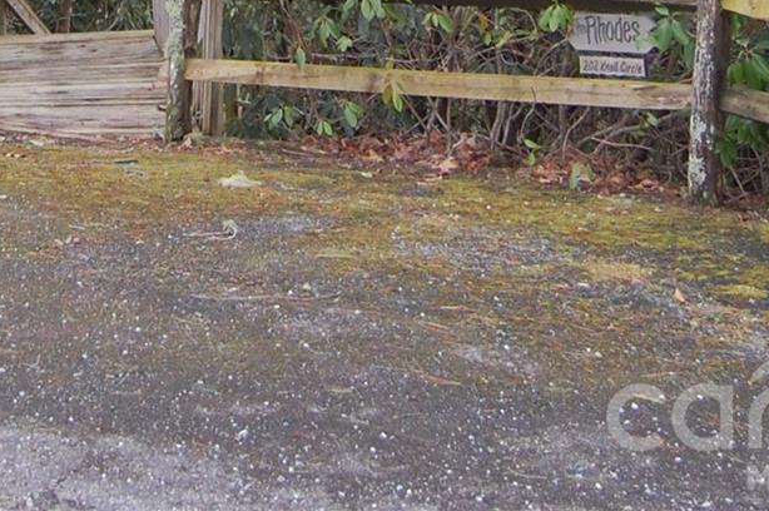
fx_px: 2134
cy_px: -340
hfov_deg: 20.0
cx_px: 78
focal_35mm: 100
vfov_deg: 12.7
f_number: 3.8
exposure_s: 1/500
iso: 400
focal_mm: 20
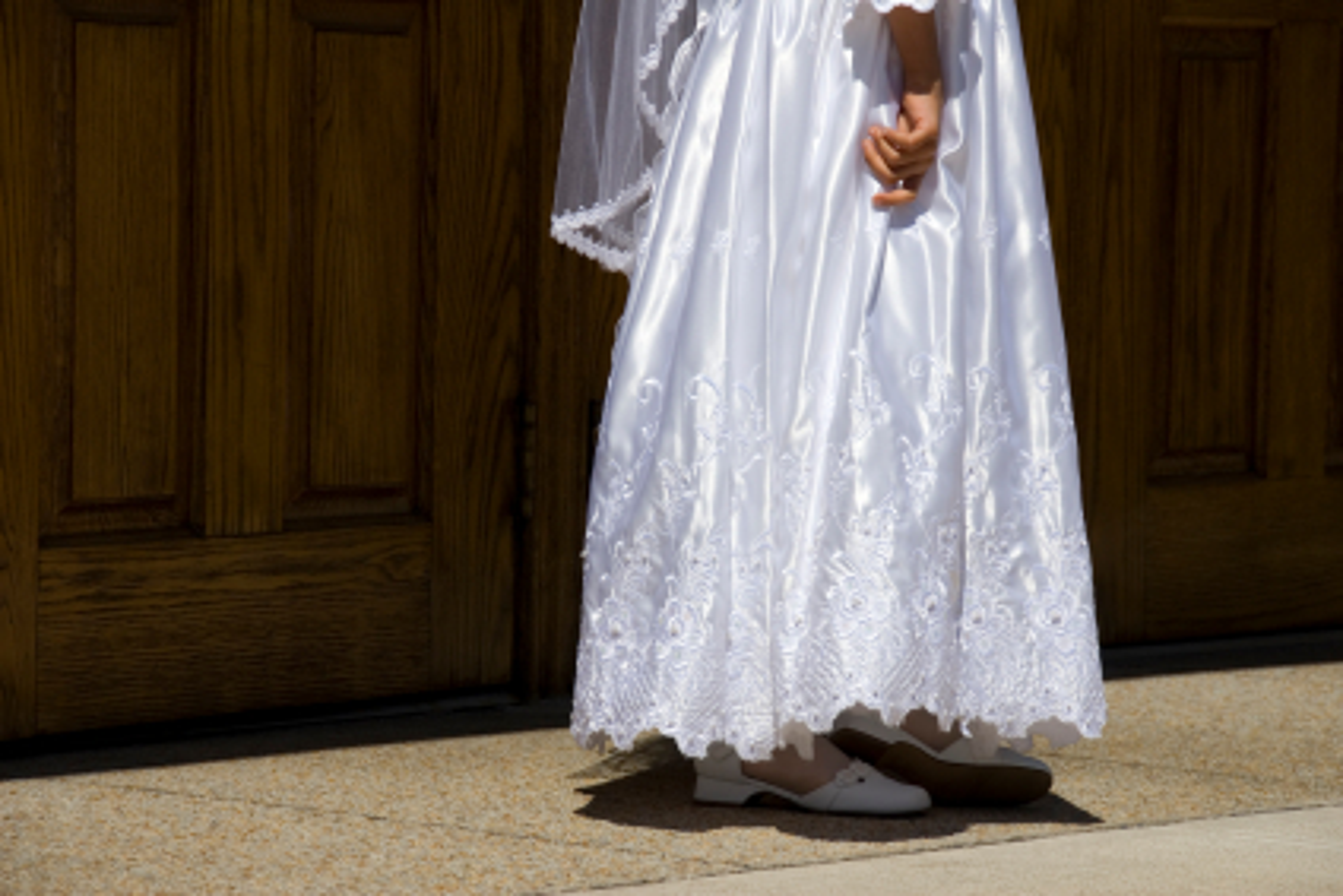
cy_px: 448
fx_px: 6717
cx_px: 672
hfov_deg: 11.4
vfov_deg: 7.6
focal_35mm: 180
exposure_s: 1/500
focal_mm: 120
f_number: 8
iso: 100
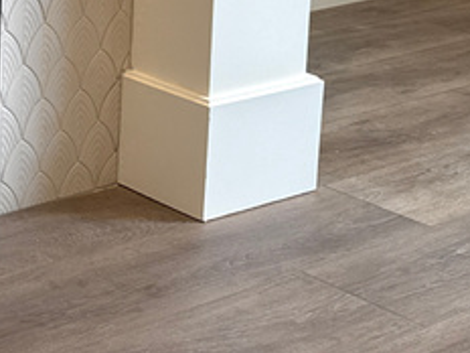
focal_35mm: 106
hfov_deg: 16.3
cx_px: -312
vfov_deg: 13.2
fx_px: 1439
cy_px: -162
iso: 160
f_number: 1.78
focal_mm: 6.76
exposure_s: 1/120
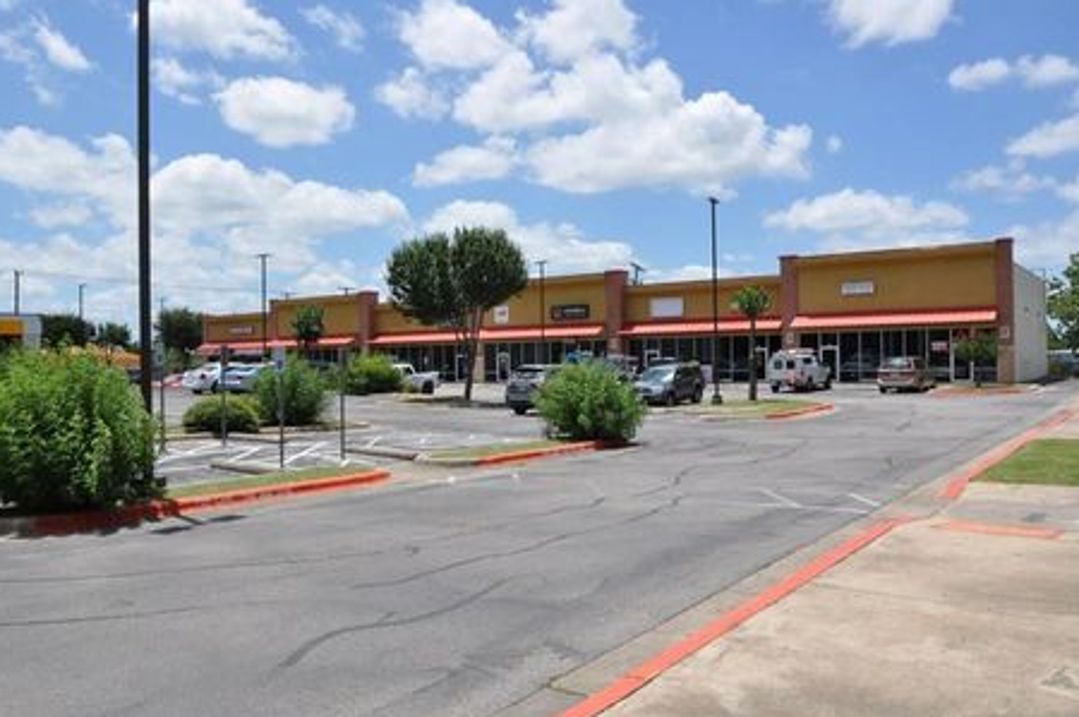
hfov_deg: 62.0
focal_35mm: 30
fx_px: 898
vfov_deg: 43.5
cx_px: 513
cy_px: 357
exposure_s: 1/400
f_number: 10
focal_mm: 18
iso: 200
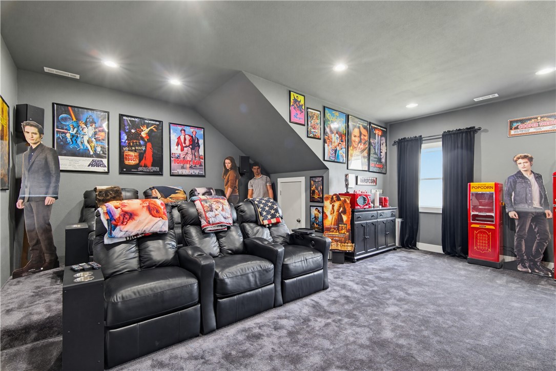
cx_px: 278
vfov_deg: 73.7
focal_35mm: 16
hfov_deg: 96.7
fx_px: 247
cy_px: 186
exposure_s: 6
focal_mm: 16
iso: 400
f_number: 10
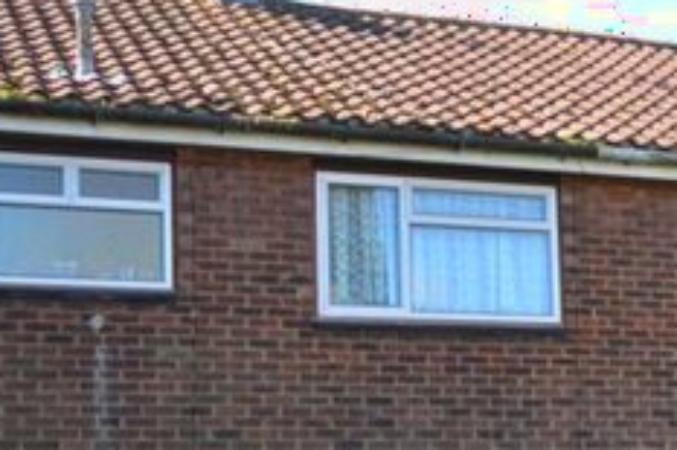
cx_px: 648
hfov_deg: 21.9
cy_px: 401
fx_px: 1691
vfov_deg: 15.0
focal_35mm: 90
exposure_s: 1/125
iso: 180
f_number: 5.6
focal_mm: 20
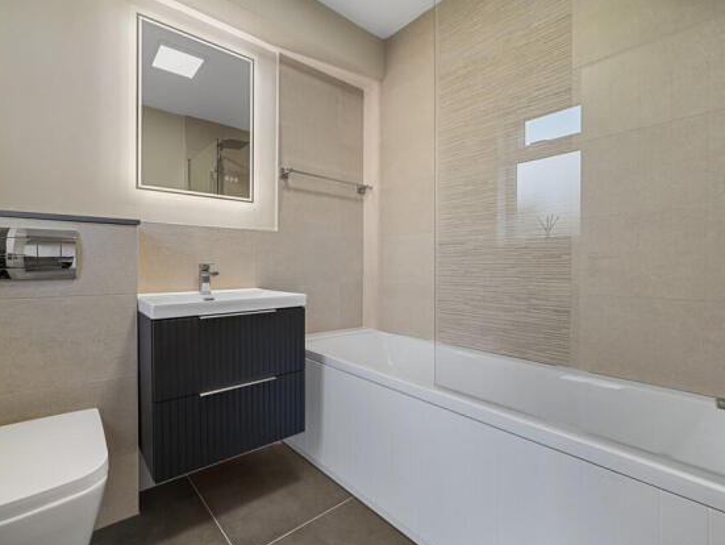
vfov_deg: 78.2
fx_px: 335
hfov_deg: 93.9
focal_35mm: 16
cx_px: 314
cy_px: 267
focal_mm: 14
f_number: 8
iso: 400
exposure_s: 1/2
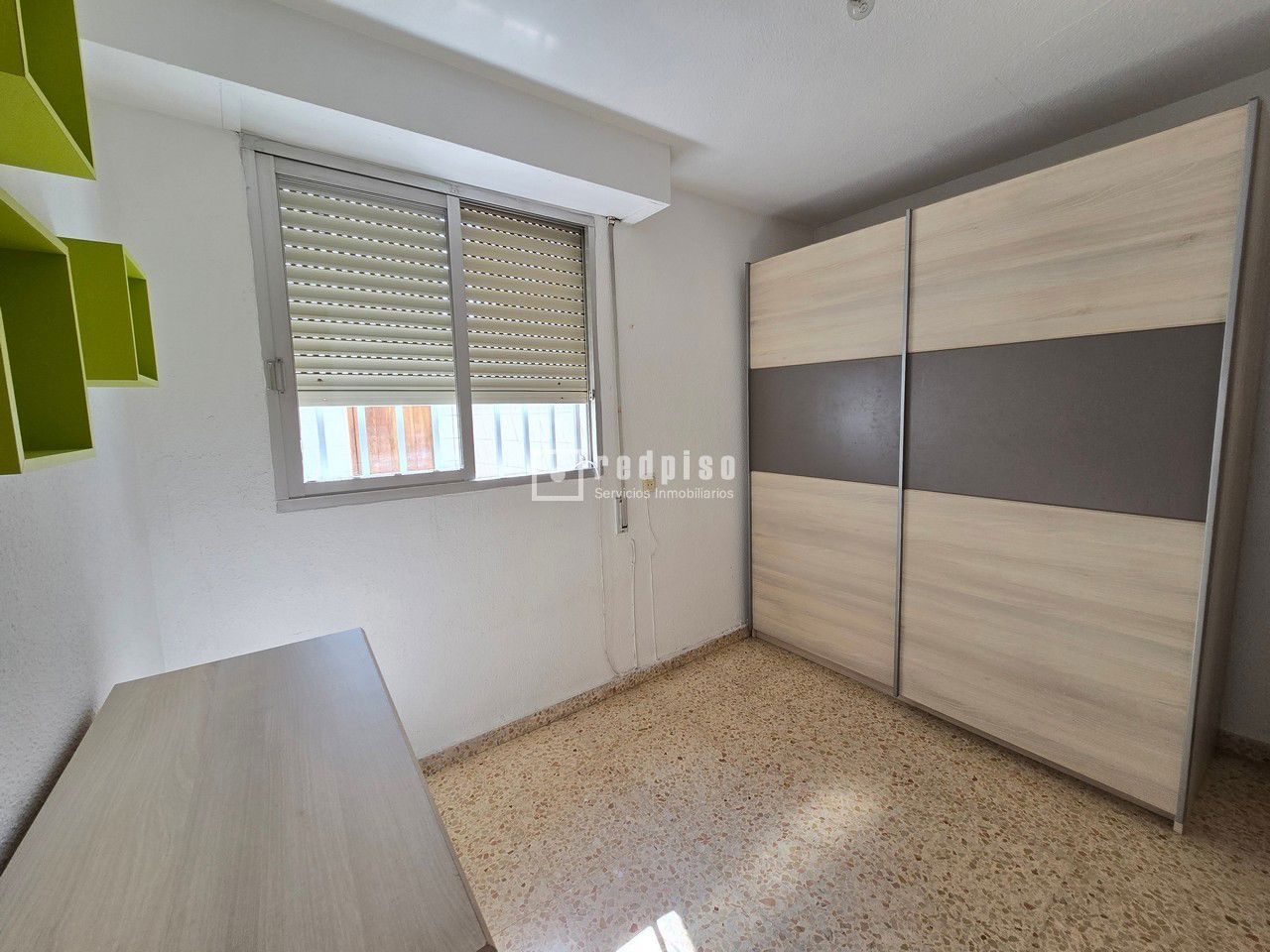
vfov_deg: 89.9
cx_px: 635
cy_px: 476
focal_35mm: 13
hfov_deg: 106.2
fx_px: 477
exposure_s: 1/100
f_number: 2.2
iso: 80
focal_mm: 2.2
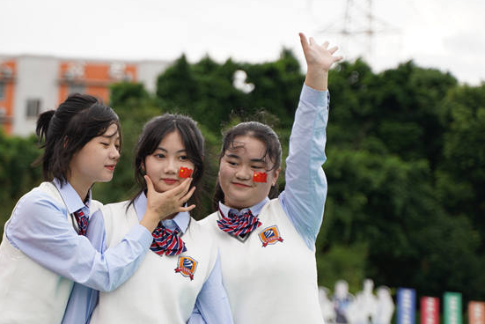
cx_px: 173
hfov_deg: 20.0
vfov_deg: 13.4
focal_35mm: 102
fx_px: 1375
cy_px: 179
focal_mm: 75
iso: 100
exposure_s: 1/640
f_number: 2.8
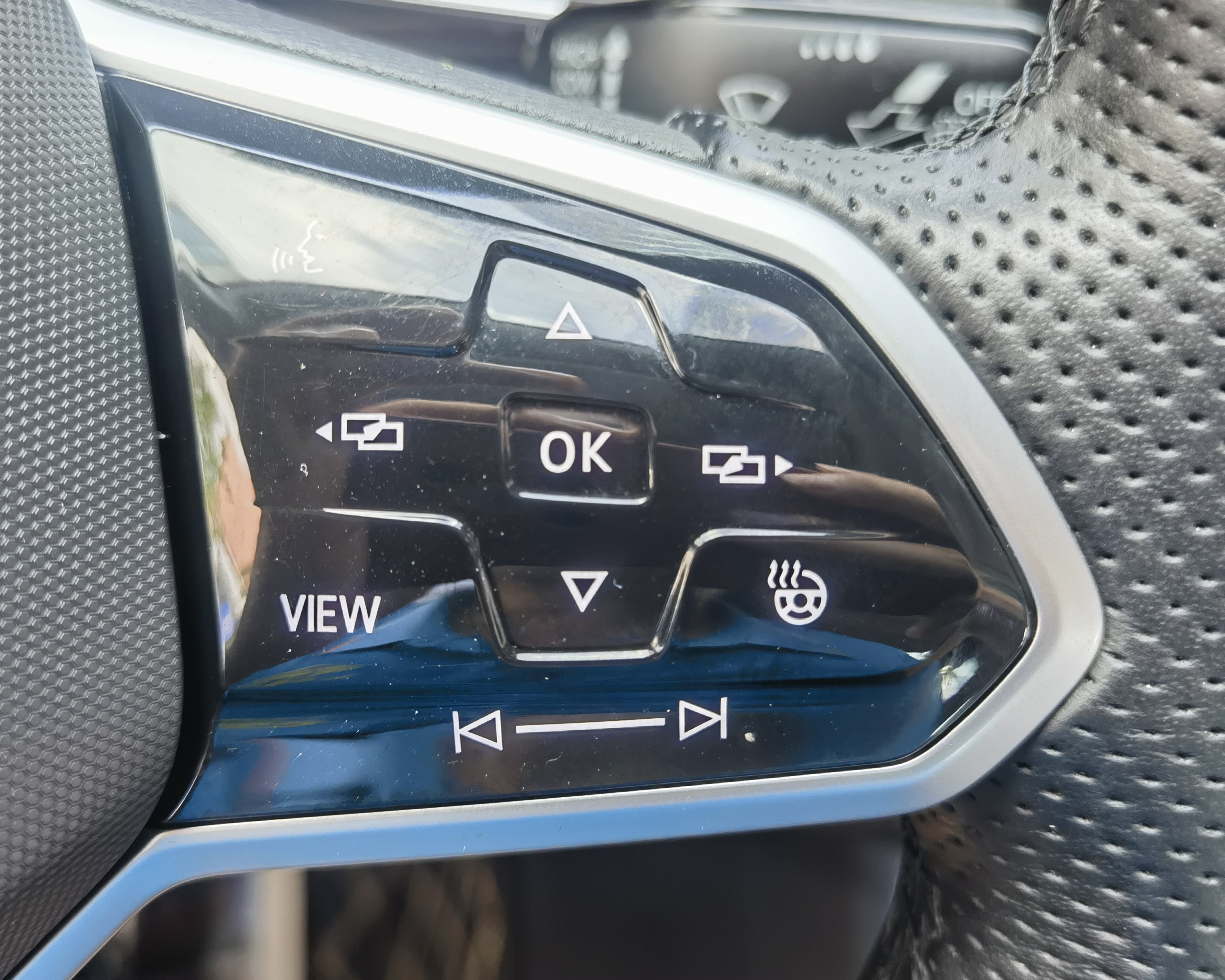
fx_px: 1342
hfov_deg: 49.0
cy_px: 492
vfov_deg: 40.1
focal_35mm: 37
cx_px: 569
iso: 100
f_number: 1.9
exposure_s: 1/49.5
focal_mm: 6.67
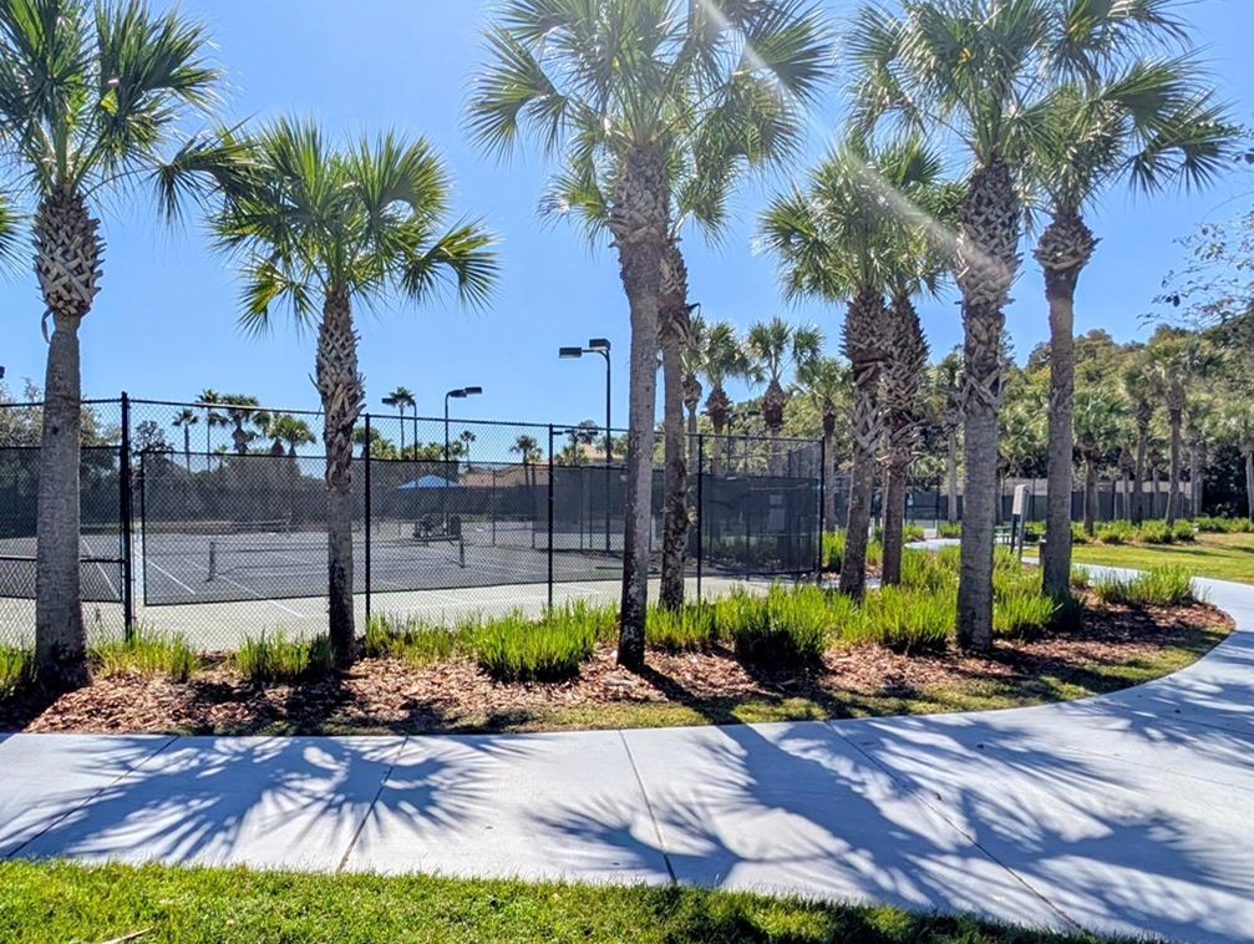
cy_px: 533
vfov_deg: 68.5
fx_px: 689
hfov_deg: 83.4
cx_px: 494
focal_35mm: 19
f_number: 1.7
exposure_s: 1/4505
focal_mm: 2.02
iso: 60
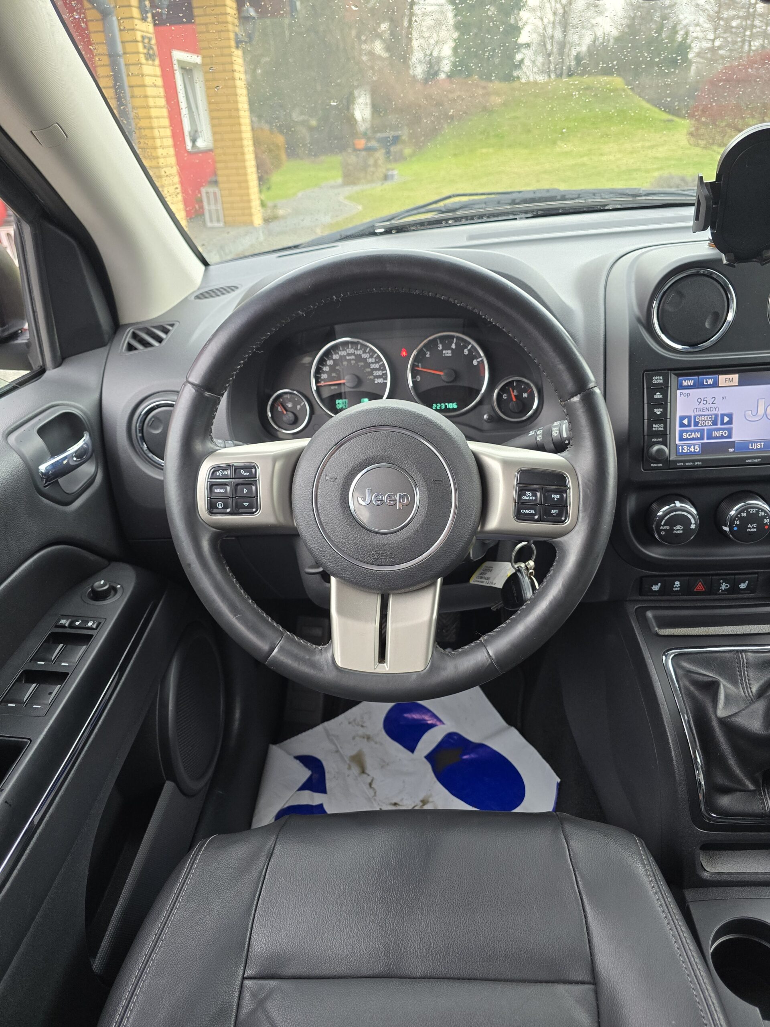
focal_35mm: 23
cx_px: 385
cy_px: 514
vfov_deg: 73.9
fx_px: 682
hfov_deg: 58.9
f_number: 1.7
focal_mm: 6.3
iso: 200
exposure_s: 1/180
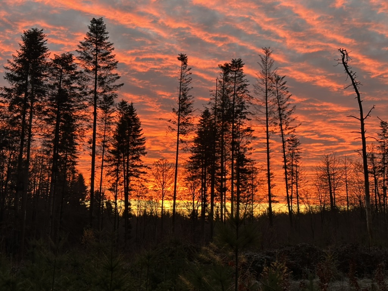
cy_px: 146
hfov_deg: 39.7
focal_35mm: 48
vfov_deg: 30.3
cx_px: 194
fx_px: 538
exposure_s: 1/121
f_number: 1.78
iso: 80
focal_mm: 6.86
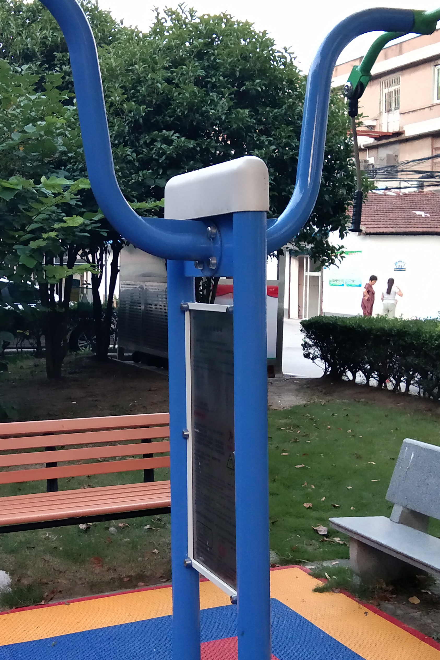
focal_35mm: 53
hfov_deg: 25.5
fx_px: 972
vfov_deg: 37.5
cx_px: 171
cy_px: 321
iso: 200
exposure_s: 1/33.3
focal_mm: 3.69
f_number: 2.2
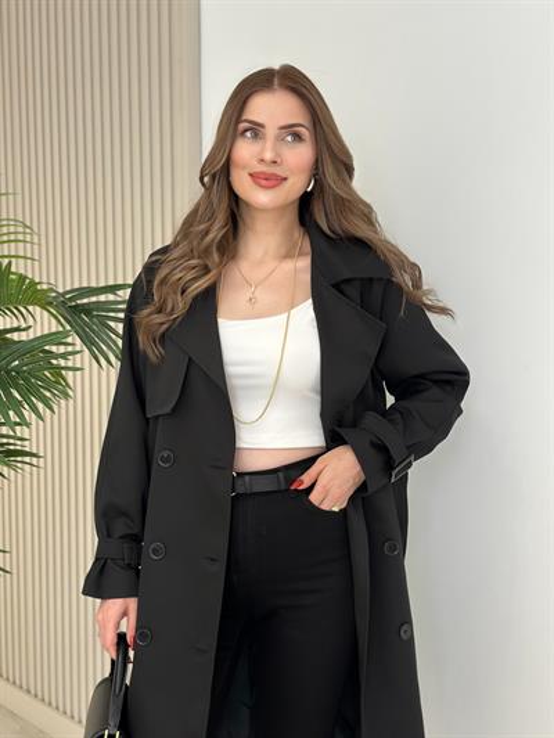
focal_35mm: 48
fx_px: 1024
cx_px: 277
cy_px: 369
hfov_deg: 30.3
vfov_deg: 39.6
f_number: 1.78
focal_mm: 6.86
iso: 80
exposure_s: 1/263
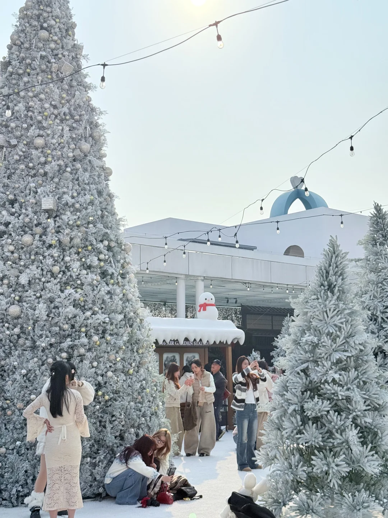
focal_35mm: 48
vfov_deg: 39.7
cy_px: 259
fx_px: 717
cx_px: 194
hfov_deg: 30.3
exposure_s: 1/11364
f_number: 1.78
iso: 64
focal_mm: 6.76
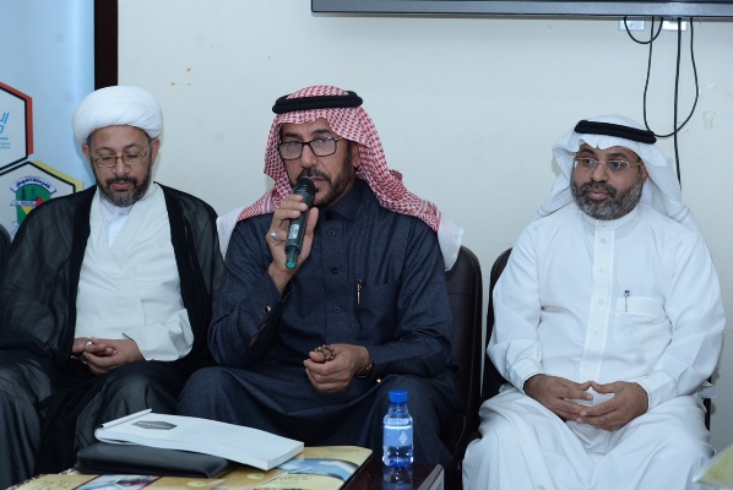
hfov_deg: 28.8
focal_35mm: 70
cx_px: 366
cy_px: 245
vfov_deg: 19.5
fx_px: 1427
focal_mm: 70
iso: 640
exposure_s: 1/100
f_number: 5.6
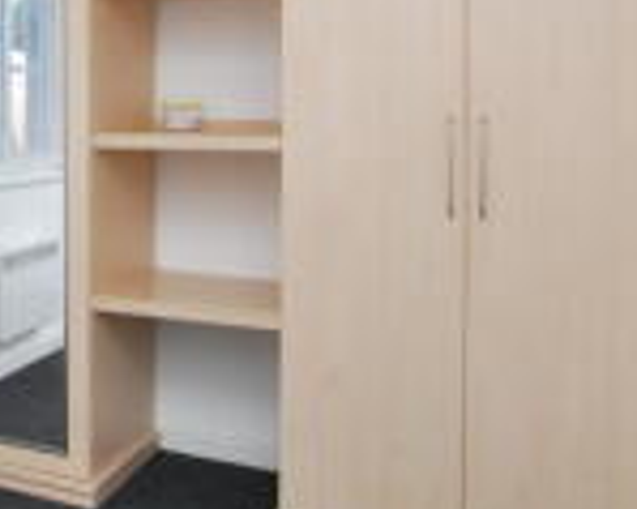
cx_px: -81
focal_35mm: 45
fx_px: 848
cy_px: 118
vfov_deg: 32.7
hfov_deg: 34.8
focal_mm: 10
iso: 100
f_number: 4
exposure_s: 1/60
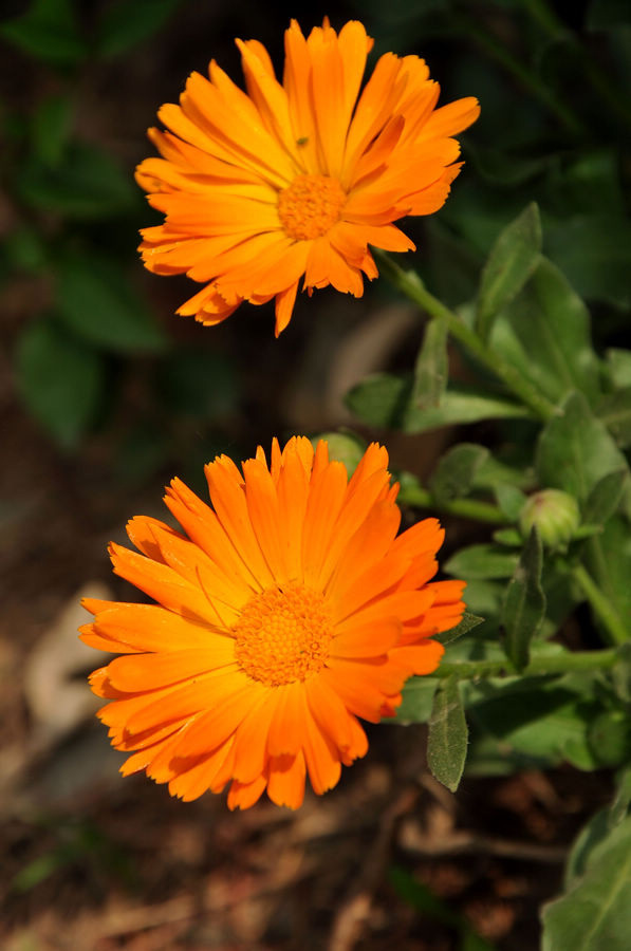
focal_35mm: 158
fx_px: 4155
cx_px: 316
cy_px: 476
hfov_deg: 8.7
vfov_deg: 13.1
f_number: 11
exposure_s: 1/200
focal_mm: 105
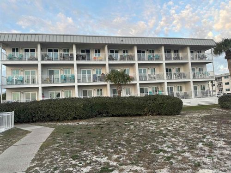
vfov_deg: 56.8
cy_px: 86
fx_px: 160
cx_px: 116
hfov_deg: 71.6
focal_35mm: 24
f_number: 1.78
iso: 80
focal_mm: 6.86
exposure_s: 1/456
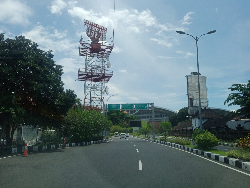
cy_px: 94
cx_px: 125
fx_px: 202
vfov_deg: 49.7
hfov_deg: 63.4
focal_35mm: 28
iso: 109
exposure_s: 1/1179
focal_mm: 4.05
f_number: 1.8
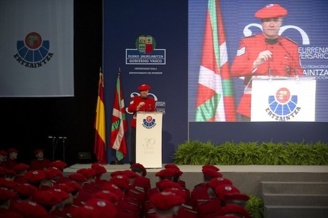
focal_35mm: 120
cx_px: 164
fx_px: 1093
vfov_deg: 11.4
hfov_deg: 17.1
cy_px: 109
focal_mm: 120
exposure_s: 1/320
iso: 800
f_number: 3.2
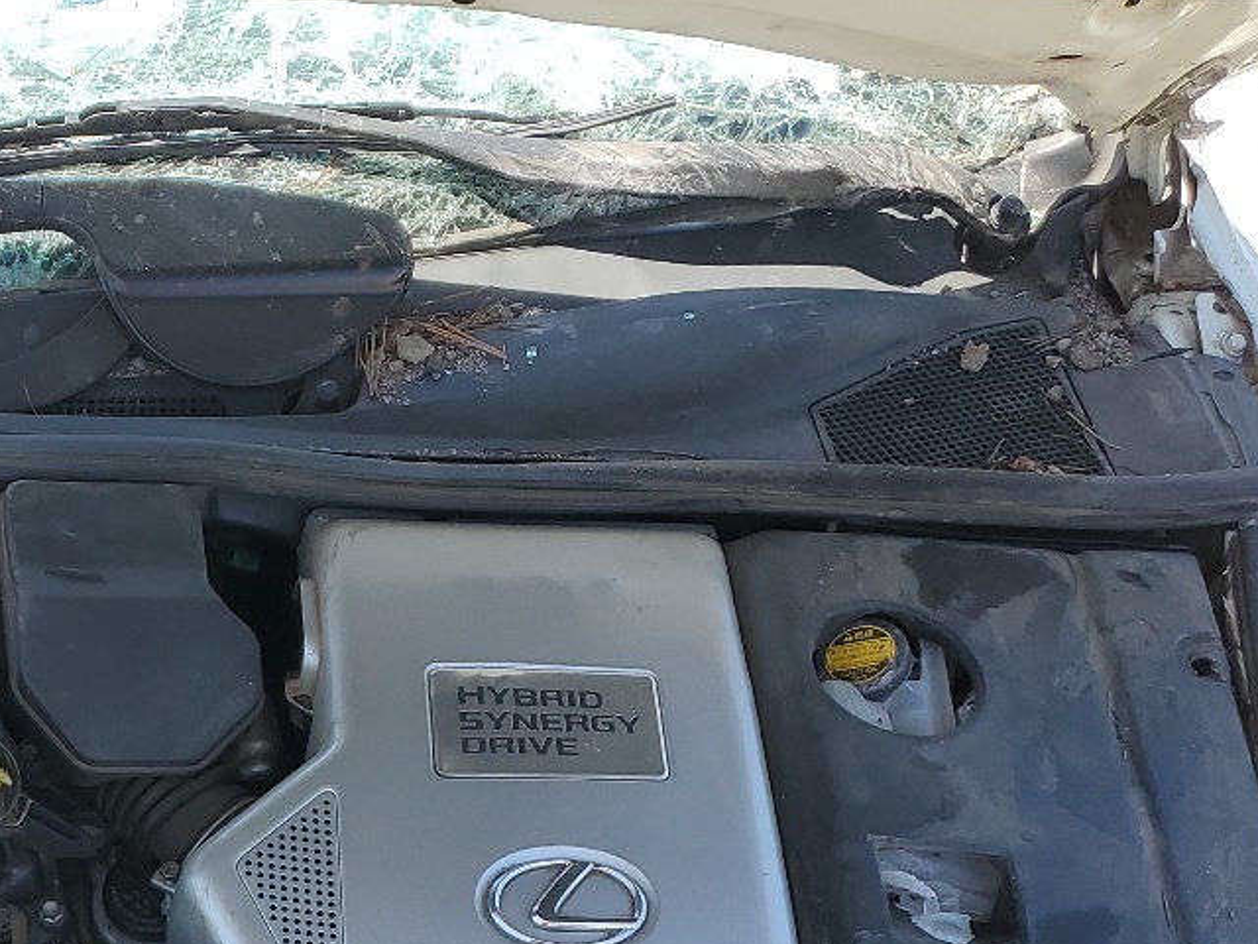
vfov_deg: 21.3
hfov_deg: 28.0
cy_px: 1066
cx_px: -16
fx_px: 2362
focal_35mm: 65
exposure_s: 1/1111
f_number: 1.5
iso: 50
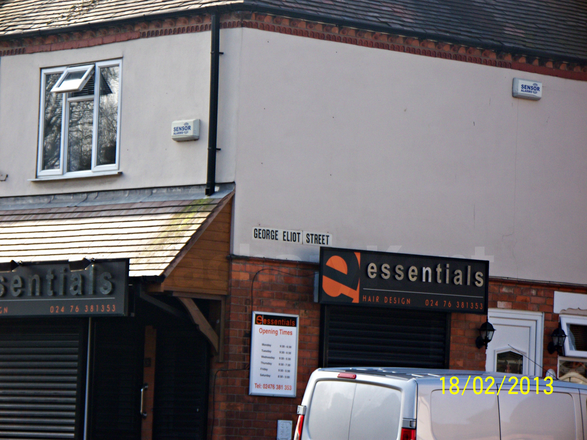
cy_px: 220
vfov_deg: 8.2
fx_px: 3052
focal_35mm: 180
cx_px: 294
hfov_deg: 11.0
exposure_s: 1/200
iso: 100
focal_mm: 37.7
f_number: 5.1
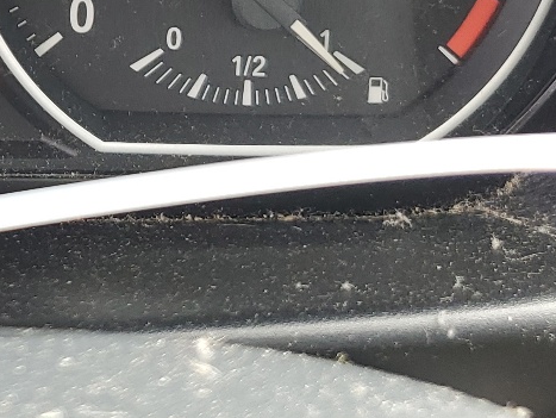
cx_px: -195
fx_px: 1431
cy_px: -113
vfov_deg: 15.8
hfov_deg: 19.9
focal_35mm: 89
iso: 50
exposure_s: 1/135
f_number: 1.5
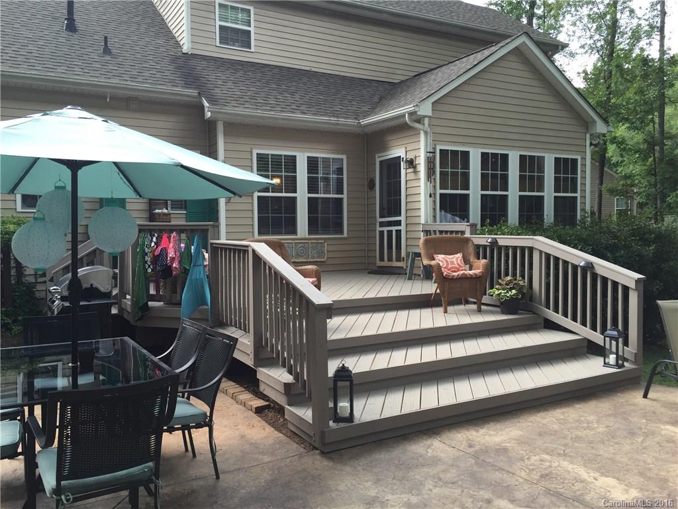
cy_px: 254
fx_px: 568
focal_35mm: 29
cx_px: 339
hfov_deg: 61.7
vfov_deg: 48.2
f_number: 2.2
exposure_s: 1/120
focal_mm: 4.15
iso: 50
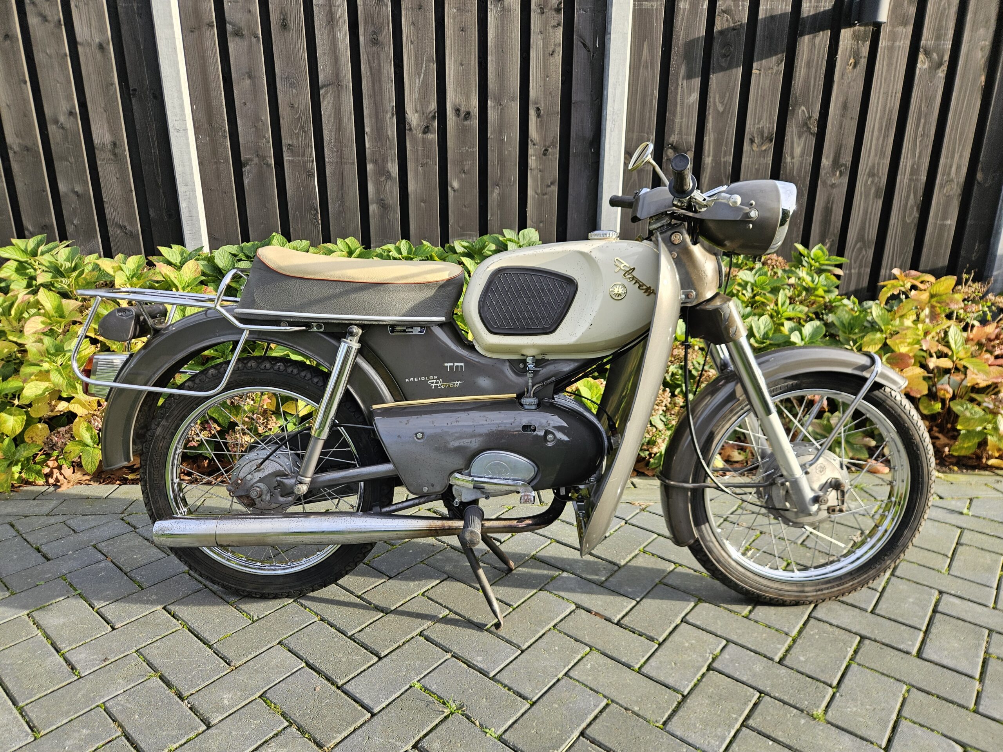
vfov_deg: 58.9
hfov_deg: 73.9
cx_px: 502
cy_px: 376
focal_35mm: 23
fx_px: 666
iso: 64
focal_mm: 5.4
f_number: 1.8
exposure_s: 1/719
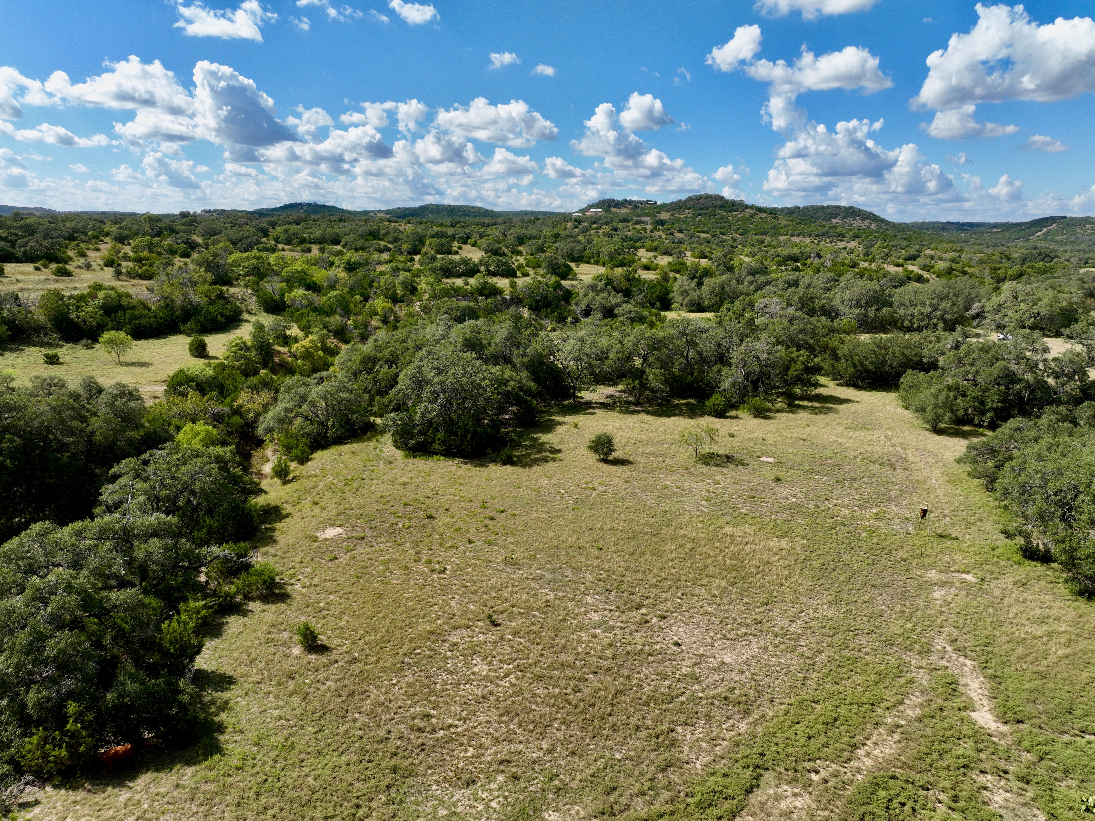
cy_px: 410
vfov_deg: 56.8
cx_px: 548
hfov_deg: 71.6
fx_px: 759
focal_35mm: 24
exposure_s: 1/60
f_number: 4.5
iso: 100
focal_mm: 12.29
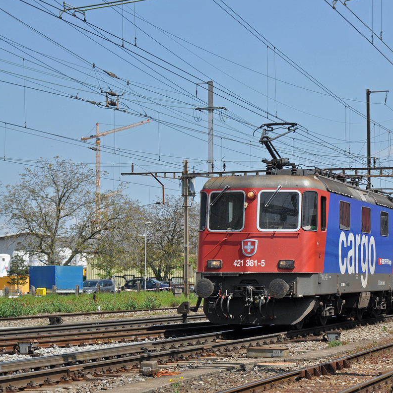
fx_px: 1387
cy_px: 196
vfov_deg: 16.1
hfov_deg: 16.1
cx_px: 277
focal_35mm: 108
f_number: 5.6
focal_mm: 56
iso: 200
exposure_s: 1/1000
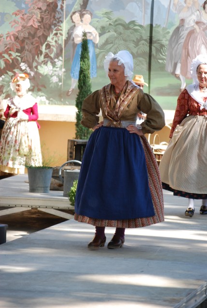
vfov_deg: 11.4
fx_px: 1547
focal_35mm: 180
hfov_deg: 7.7
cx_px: 104
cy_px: 154
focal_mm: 120
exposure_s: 1/200
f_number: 4.8
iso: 200
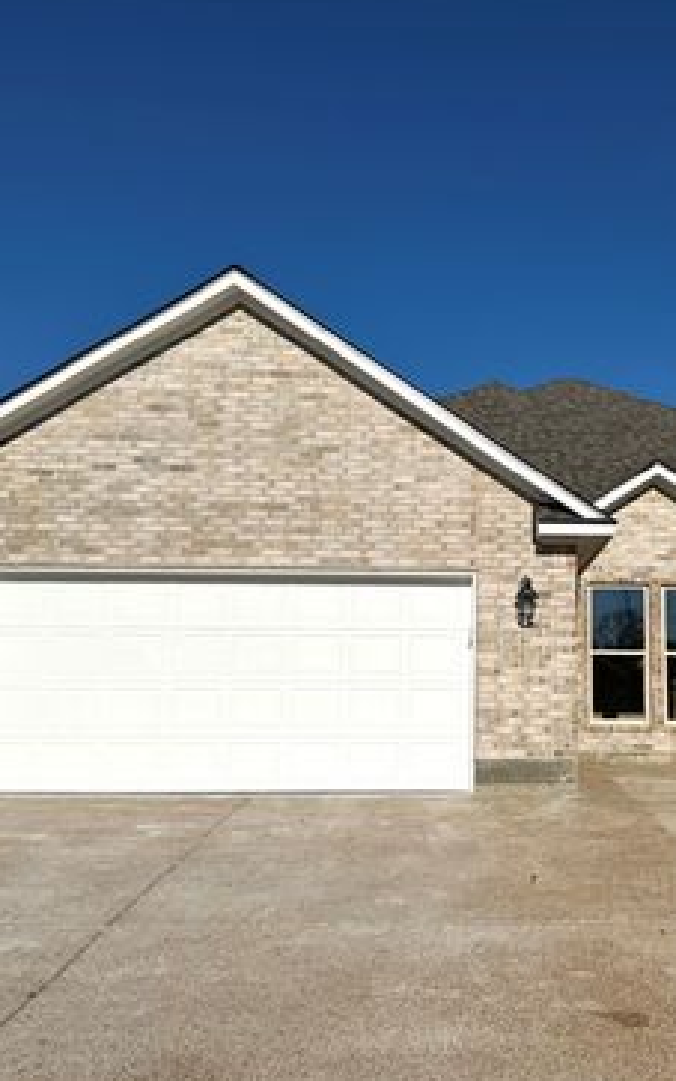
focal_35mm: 35
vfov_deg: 55.3
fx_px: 1031
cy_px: 538
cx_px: 500
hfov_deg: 35.5
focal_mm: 6.76
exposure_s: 1/14286
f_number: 1.78
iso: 64
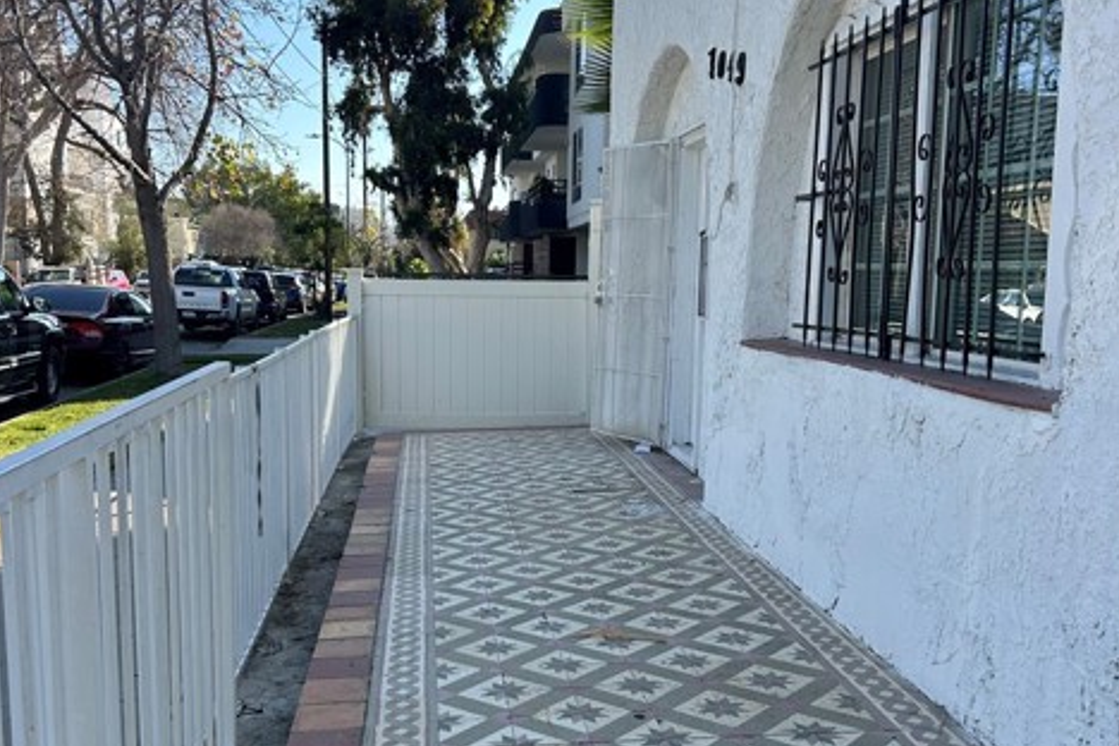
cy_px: 418
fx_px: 1150
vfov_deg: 35.9
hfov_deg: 51.9
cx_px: 555
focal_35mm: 37
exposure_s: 1/1838
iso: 50
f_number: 1.5
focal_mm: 5.7
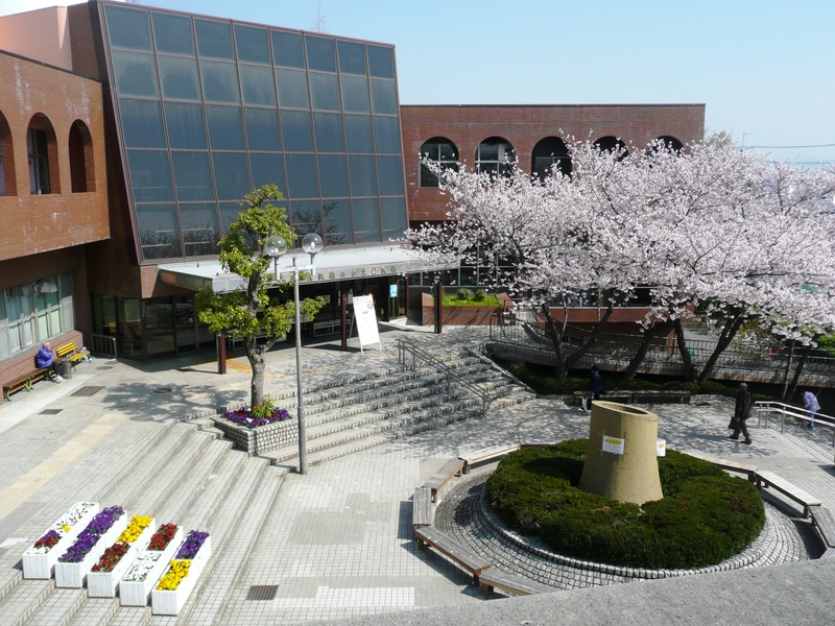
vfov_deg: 44.2
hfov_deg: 56.8
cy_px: 313
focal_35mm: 32
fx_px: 772
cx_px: 418
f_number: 3.5
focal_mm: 5.2
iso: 100
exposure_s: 1/800
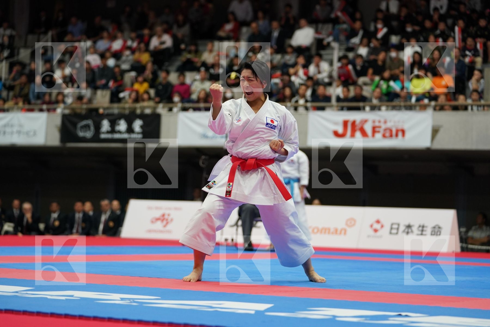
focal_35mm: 98
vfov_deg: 14.0
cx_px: 245
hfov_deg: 20.8
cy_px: 164
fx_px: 1334
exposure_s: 1/500
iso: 1600
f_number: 2.8
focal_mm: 98
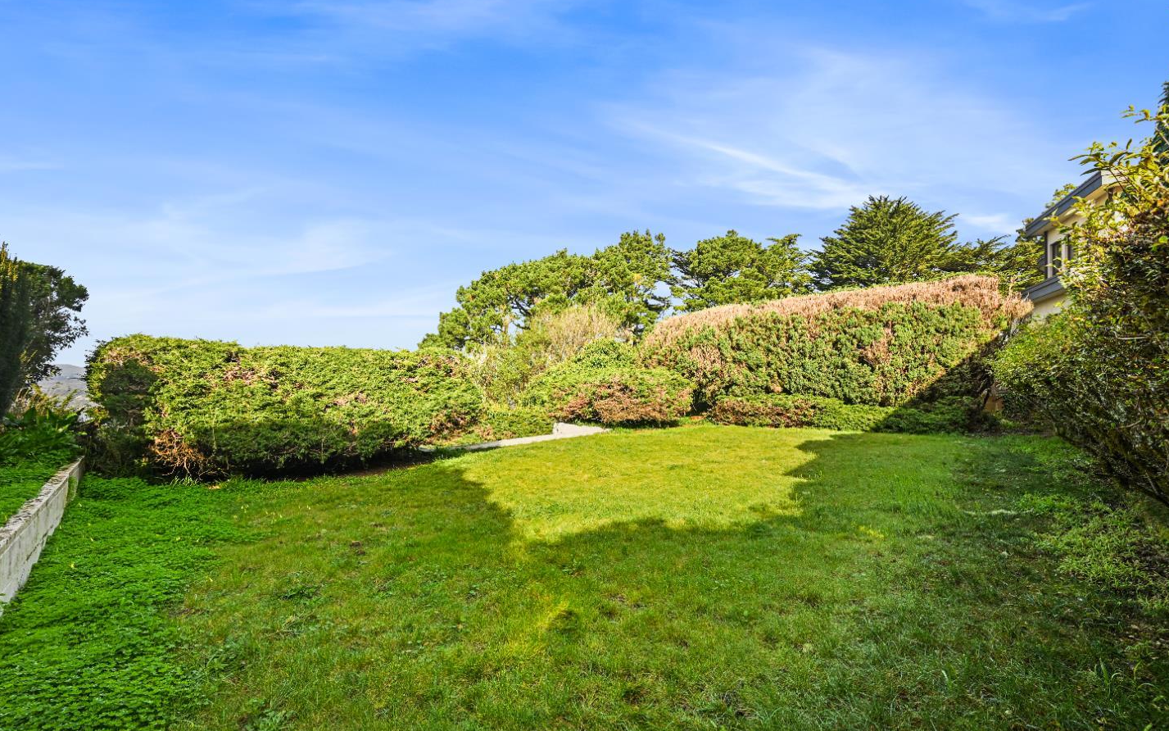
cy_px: 374
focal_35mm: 15
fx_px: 478
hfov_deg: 101.4
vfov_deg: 74.8
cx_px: 600
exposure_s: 1/80
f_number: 10
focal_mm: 14
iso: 800
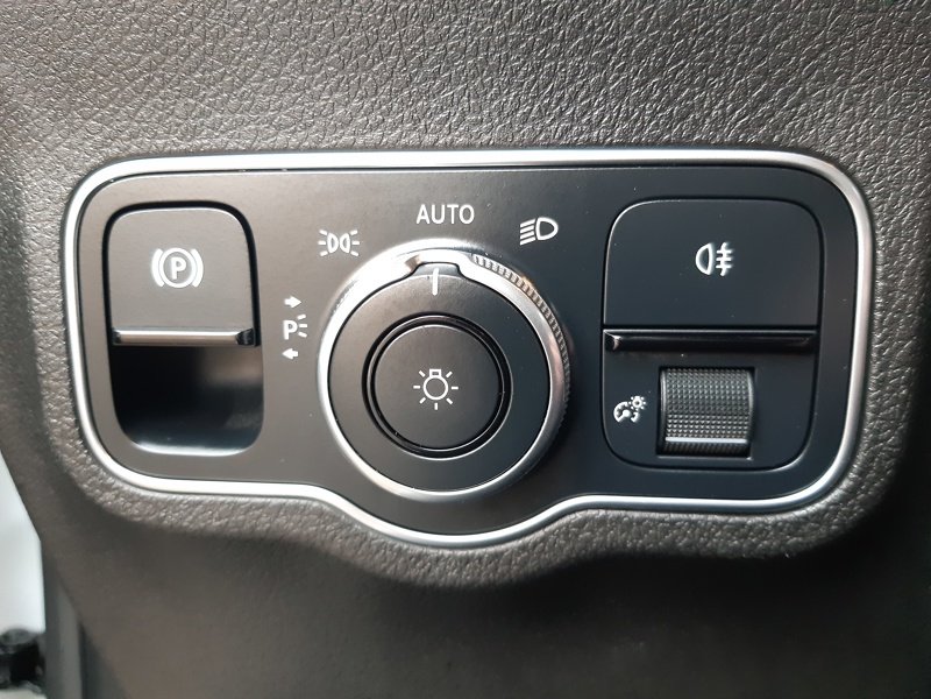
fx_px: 699
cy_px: 350
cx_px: 466
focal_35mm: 26
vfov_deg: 53.1
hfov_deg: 67.3
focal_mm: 3.92
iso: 400
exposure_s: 1/25
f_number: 1.7
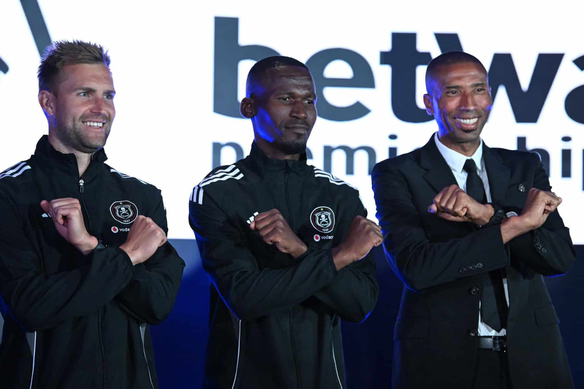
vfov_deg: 9.8
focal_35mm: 140
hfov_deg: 14.7
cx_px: 292
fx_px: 2271
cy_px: 194
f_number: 3.5
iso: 4000
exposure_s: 1/400
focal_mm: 140
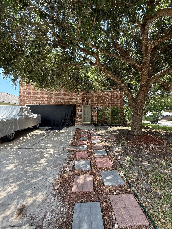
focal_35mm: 14
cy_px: 114
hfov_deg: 85.7
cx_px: 86
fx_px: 93
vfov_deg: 102.1
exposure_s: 1/121
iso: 20
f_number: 2.2
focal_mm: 2.22
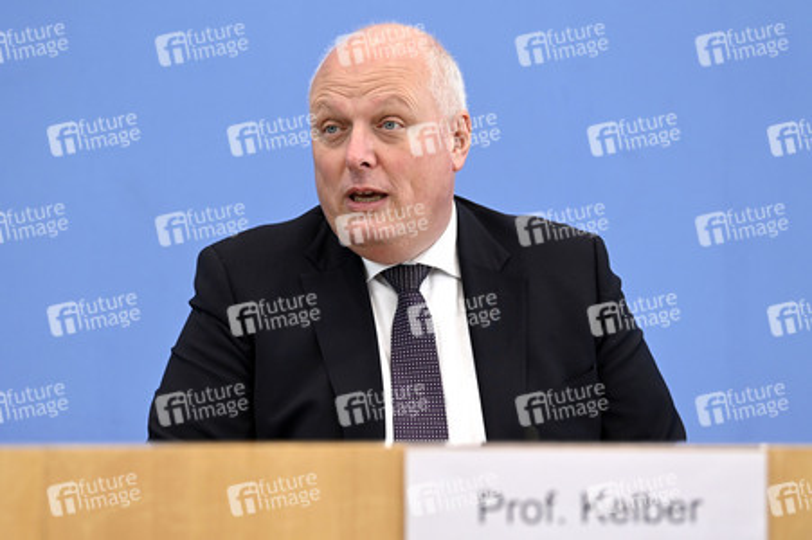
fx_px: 2141
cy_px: 270
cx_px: 406
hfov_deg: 21.5
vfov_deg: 14.4
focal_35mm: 95
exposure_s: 1/800
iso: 2000
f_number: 4
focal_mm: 95
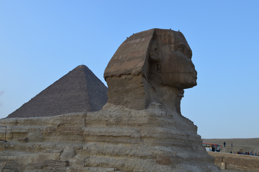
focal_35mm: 52
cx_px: 130
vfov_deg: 25.6
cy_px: 86
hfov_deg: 37.9
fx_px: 377
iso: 200
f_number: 11
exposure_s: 1/100
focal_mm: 35
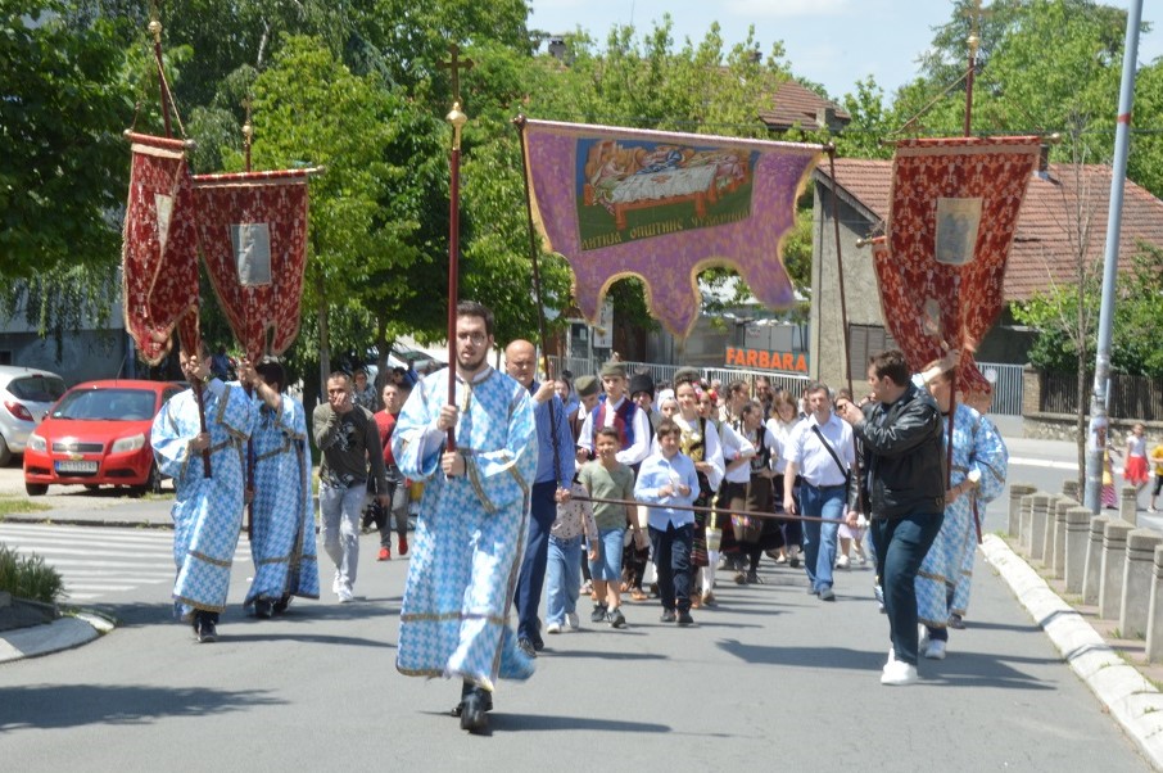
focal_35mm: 75
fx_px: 2420
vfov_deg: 18.1
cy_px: 386
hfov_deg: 27.0
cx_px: 582
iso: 400
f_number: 32
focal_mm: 50
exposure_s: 1/30
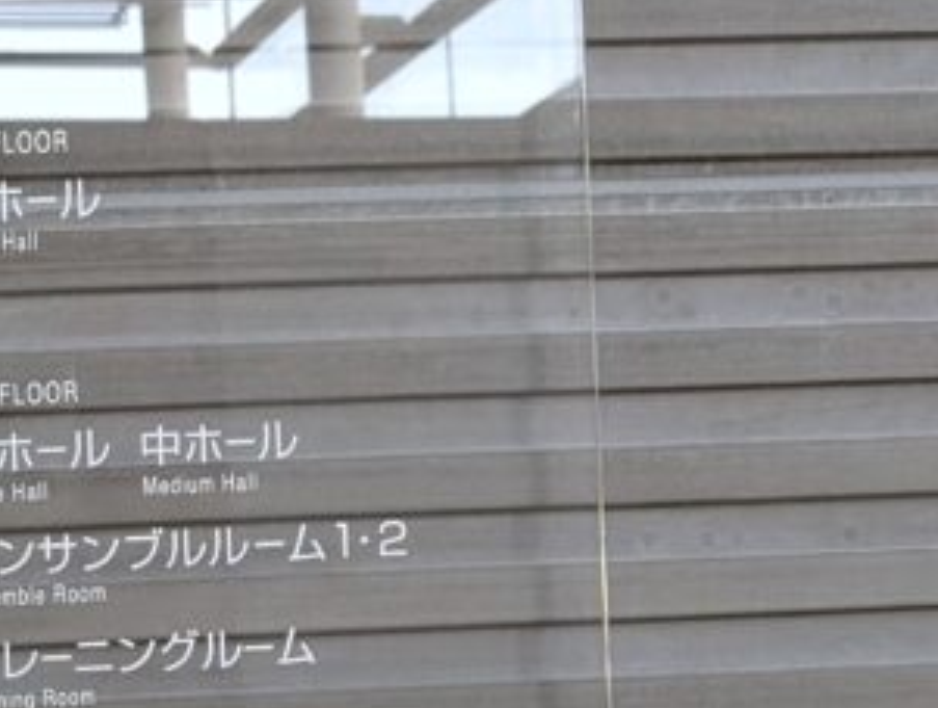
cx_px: -352
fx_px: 2769
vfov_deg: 13.8
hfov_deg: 17.7
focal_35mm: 102
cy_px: 992
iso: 465
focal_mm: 6.9
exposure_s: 1/559
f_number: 1.68
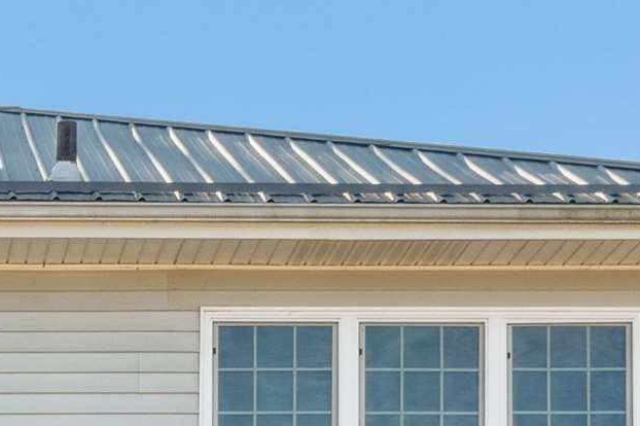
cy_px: 665
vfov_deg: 7.8
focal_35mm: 173
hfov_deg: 11.6
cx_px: -129
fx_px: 3074
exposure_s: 1/640
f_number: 10
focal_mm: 35
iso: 800
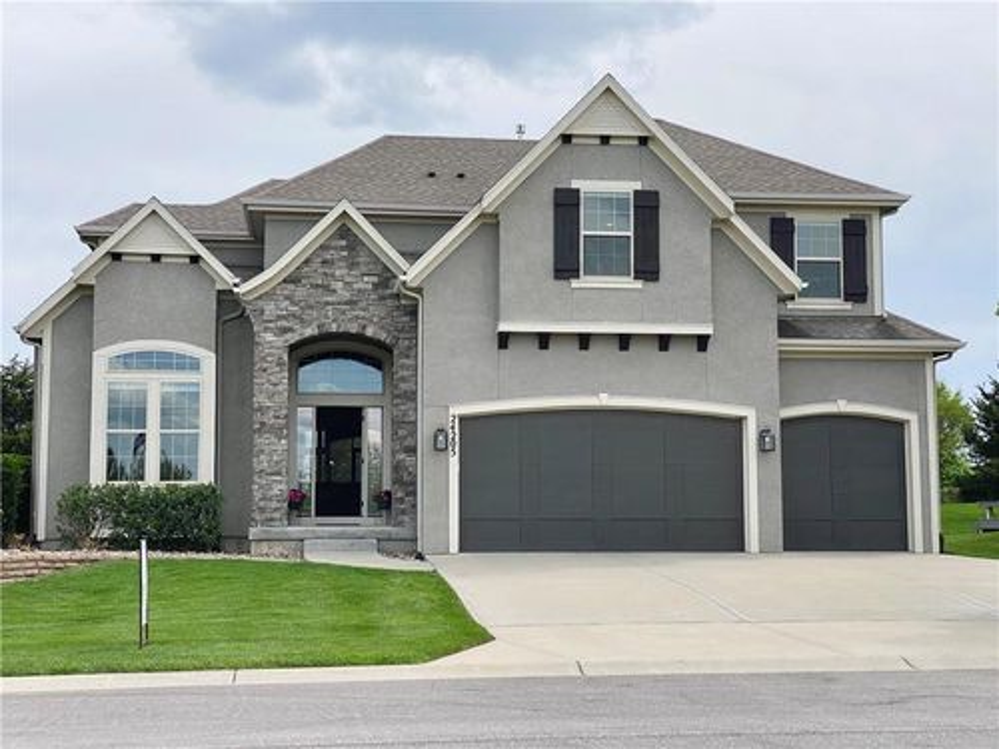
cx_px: 500
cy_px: 374
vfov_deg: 28.0
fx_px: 1501
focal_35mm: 52
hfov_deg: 36.8
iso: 20
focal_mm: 6
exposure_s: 1/1776
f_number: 2
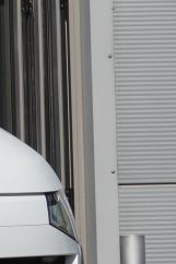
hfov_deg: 3.5
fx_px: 2768
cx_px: -489
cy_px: 188
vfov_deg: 5.5
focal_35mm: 377
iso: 100
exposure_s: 1/250
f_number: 9
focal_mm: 38
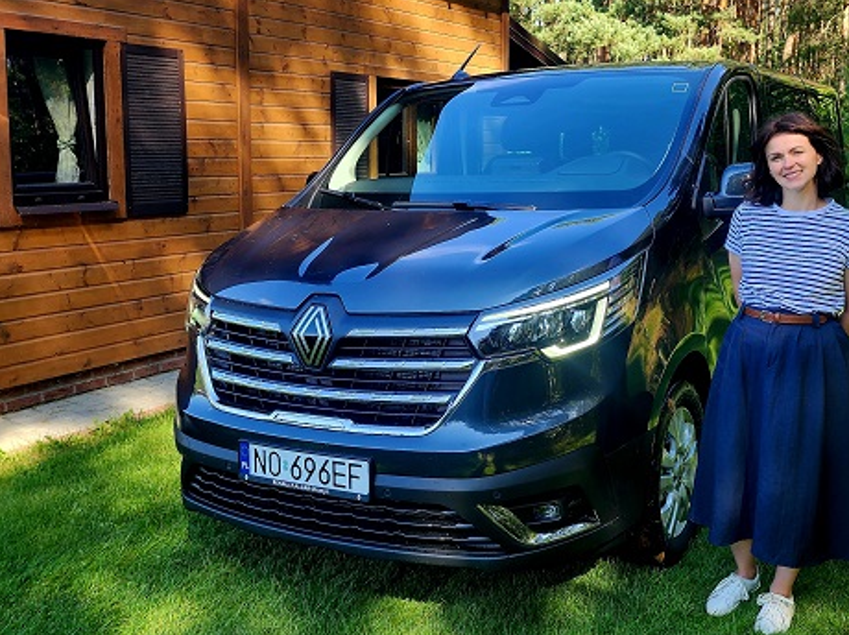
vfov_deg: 54.8
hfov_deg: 69.3
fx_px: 613
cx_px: 458
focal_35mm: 25
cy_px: 308
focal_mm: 6.4
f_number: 1.8
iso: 25
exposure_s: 1/182
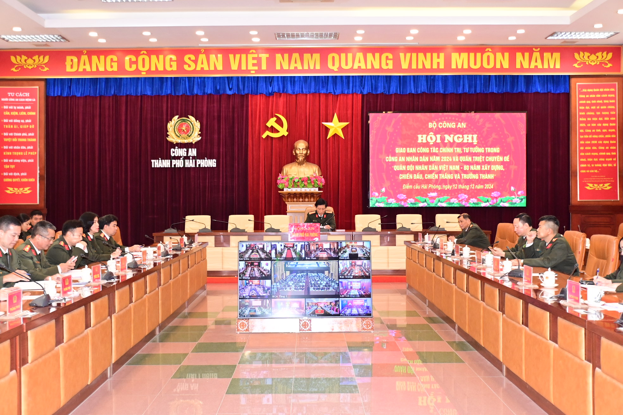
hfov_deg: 48.5
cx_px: 312
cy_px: 208
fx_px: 692
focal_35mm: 40
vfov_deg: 33.4
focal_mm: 27
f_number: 4
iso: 2500
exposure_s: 1/200
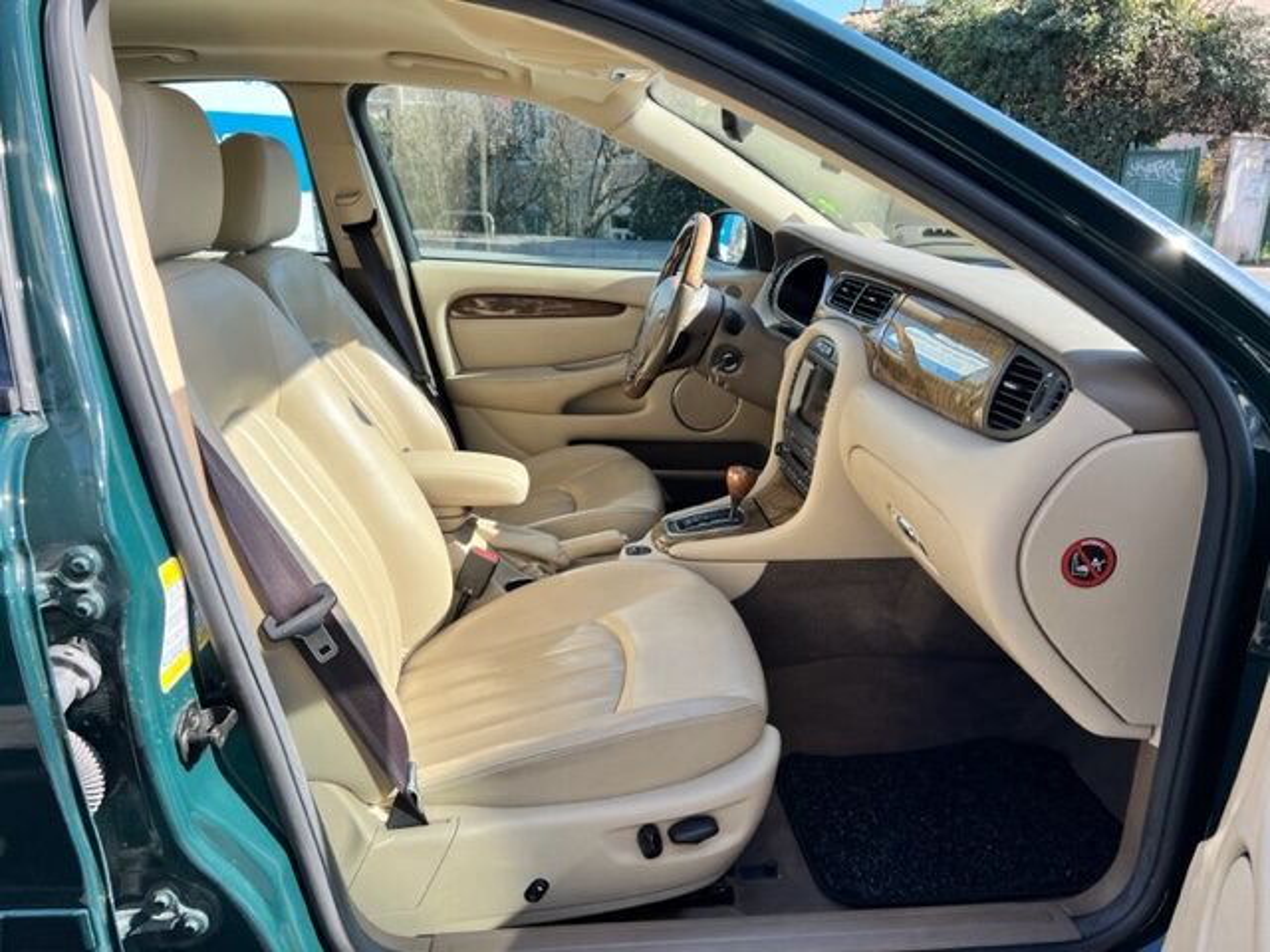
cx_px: 635
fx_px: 954
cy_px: 476
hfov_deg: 67.3
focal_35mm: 26
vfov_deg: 53.1
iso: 50
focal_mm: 5.7
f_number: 1.5
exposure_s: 1/965
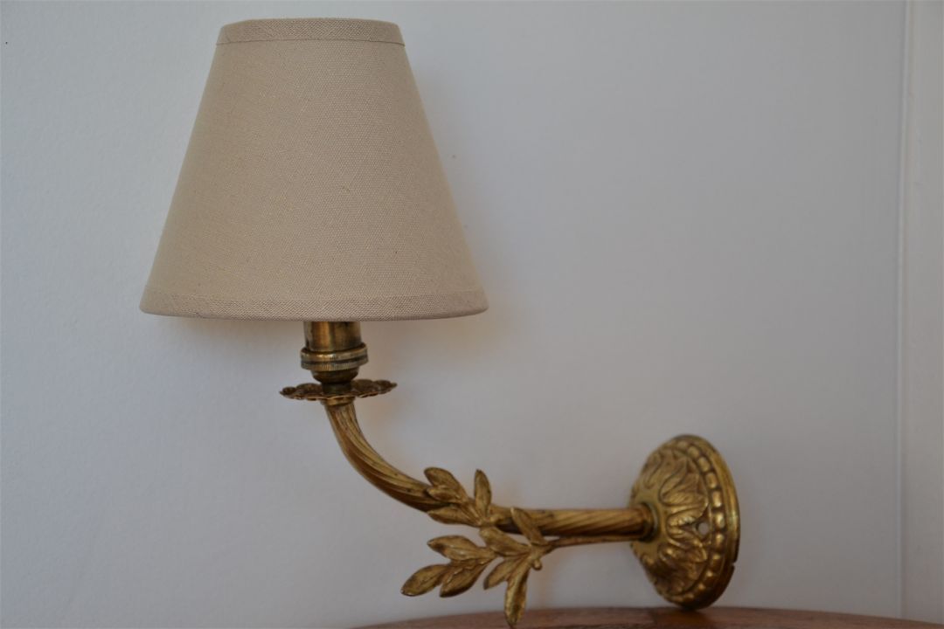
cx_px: 472
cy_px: 314
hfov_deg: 26.0
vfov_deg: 17.5
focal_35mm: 78
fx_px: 2045
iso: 400
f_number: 5
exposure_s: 1/80
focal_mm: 52
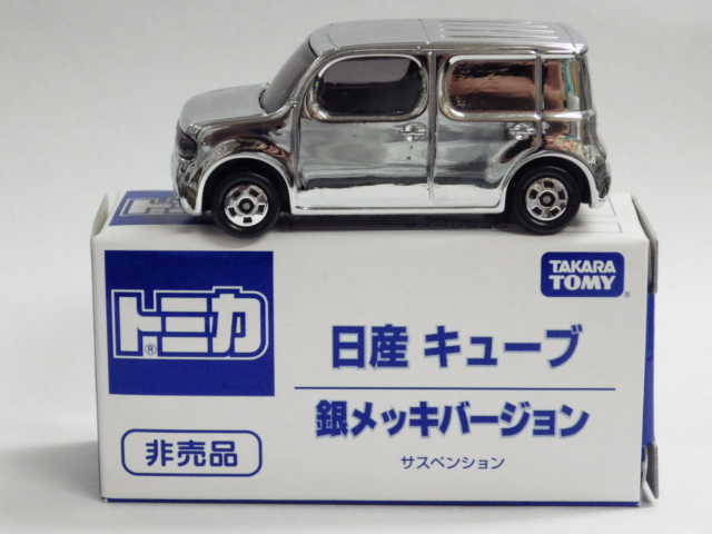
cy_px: 267
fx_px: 2119
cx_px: 356
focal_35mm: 103
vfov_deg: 14.4
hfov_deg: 19.1
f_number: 4.6
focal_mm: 18.4
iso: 800
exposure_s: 1/40
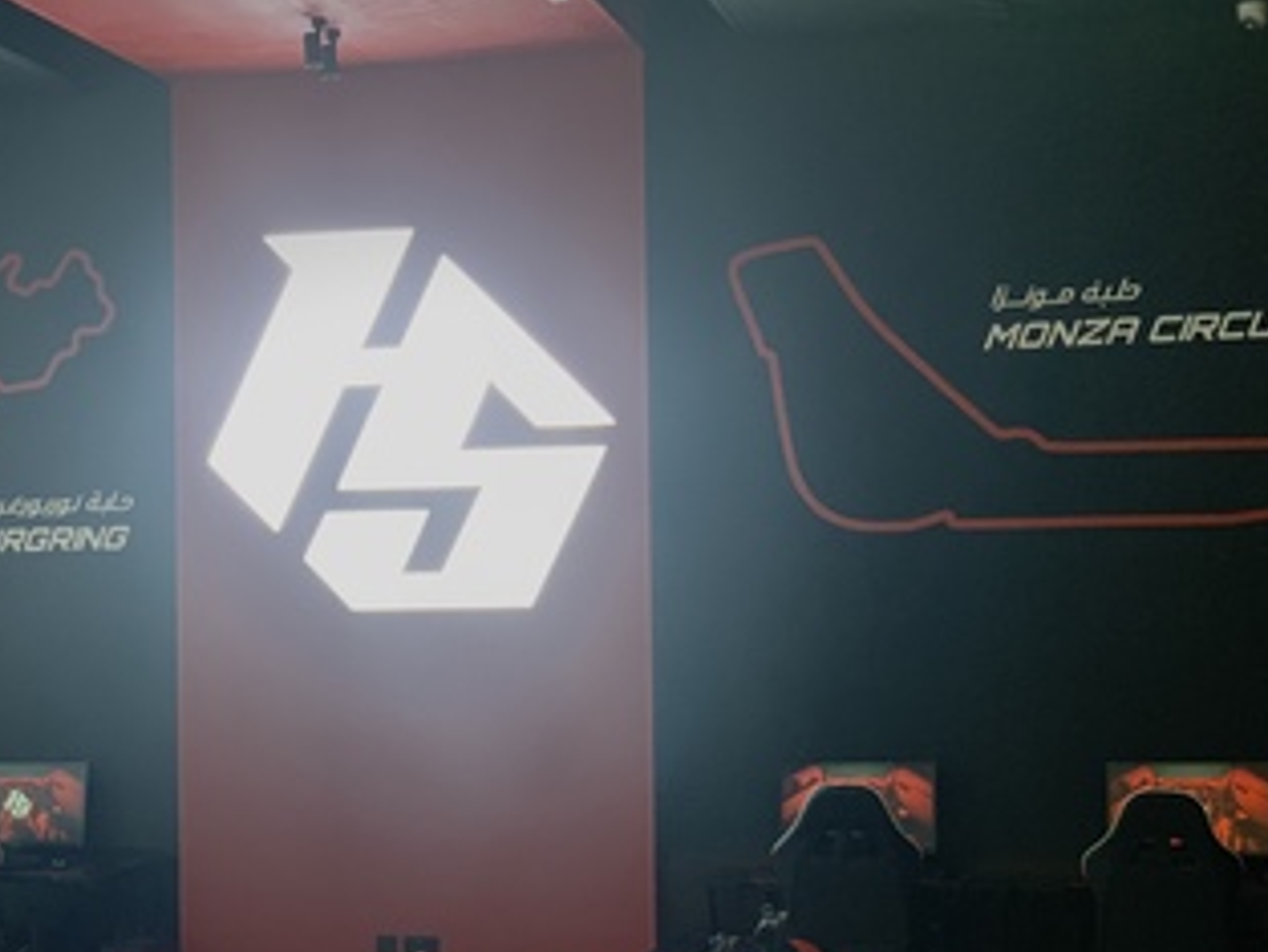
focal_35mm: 76
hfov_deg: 25.5
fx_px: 2785
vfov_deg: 19.4
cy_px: 598
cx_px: 444
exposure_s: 1/60
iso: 160
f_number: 2.4
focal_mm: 6
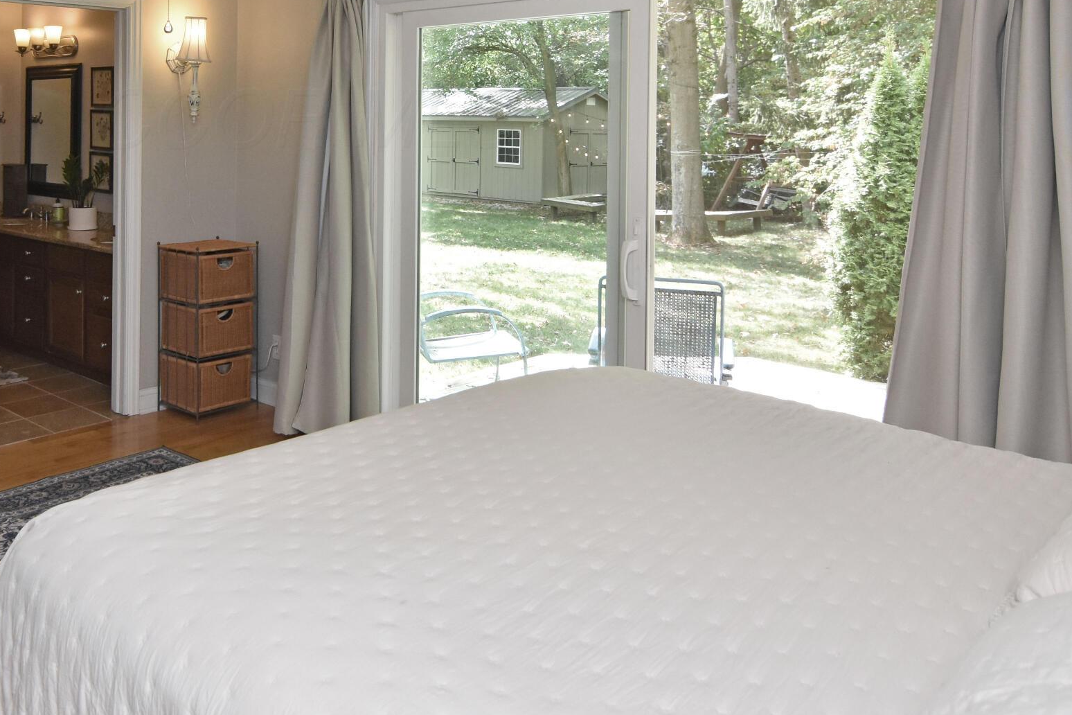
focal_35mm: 32
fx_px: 952
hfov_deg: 56.7
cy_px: 118
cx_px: 308
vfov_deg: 39.1
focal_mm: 11
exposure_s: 1/160
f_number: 4.5
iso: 800
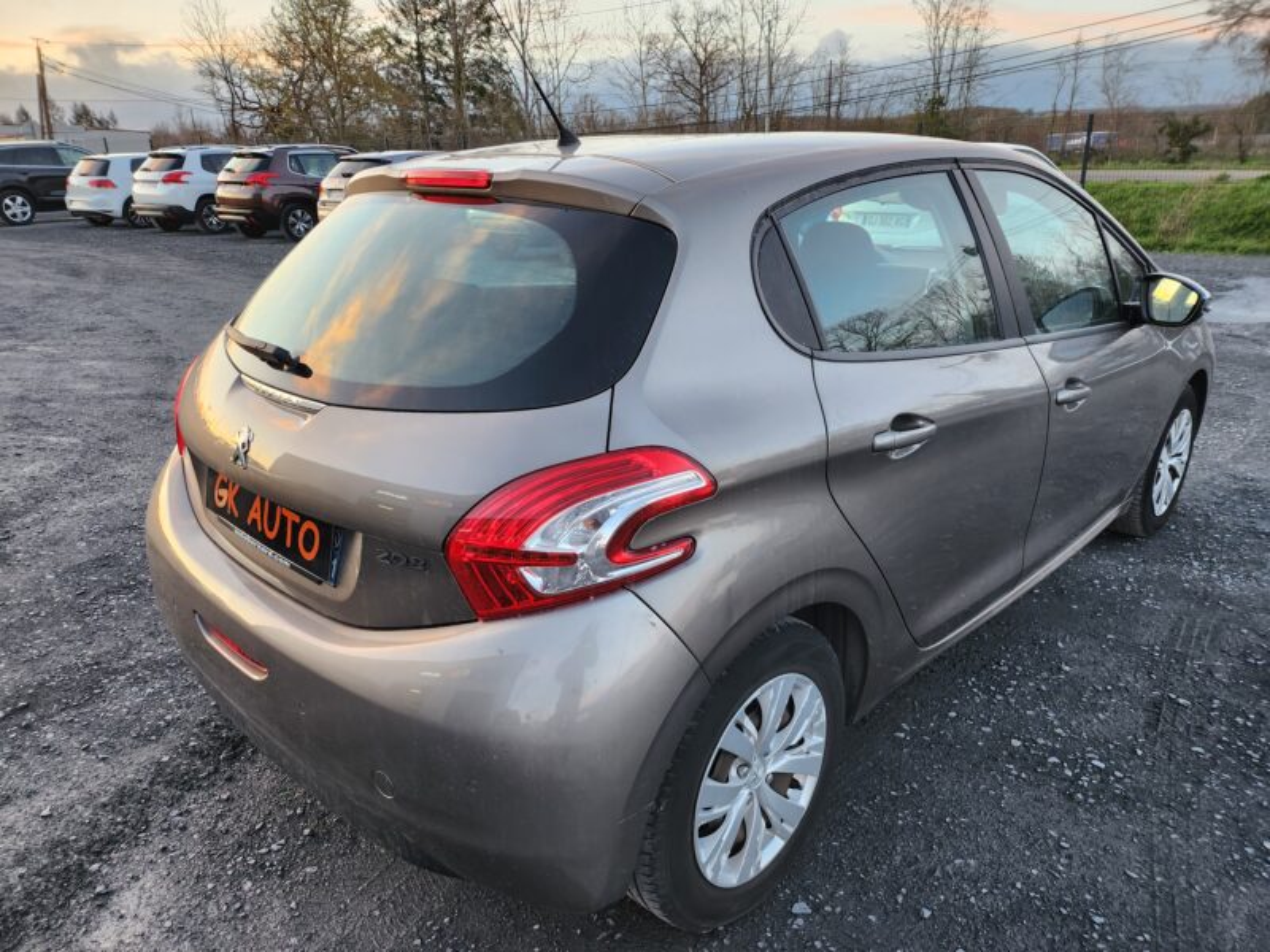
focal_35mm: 24
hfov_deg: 71.6
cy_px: 476
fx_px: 881
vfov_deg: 56.8
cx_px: 635
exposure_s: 1/100
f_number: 1.8
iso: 125
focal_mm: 5
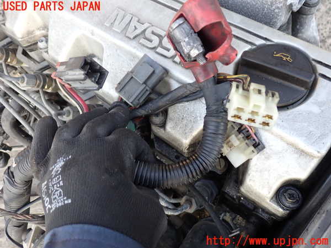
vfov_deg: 46.8
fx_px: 287
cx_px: 166
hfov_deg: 60.0
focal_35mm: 30
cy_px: 124
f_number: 2.3
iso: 125
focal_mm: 5.4
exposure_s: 1/60
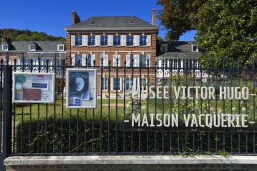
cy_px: 86
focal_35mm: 30
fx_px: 214
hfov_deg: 61.9
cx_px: 128
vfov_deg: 43.6
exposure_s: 1/250
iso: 200
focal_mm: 30
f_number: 11
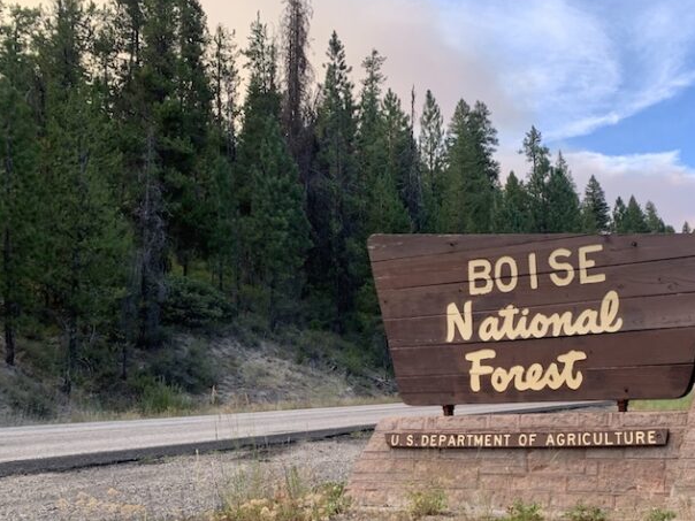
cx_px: 437
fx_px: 743
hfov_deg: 49.6
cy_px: 361
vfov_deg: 38.1
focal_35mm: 37
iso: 32
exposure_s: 1/121
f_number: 1.8
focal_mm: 4.25
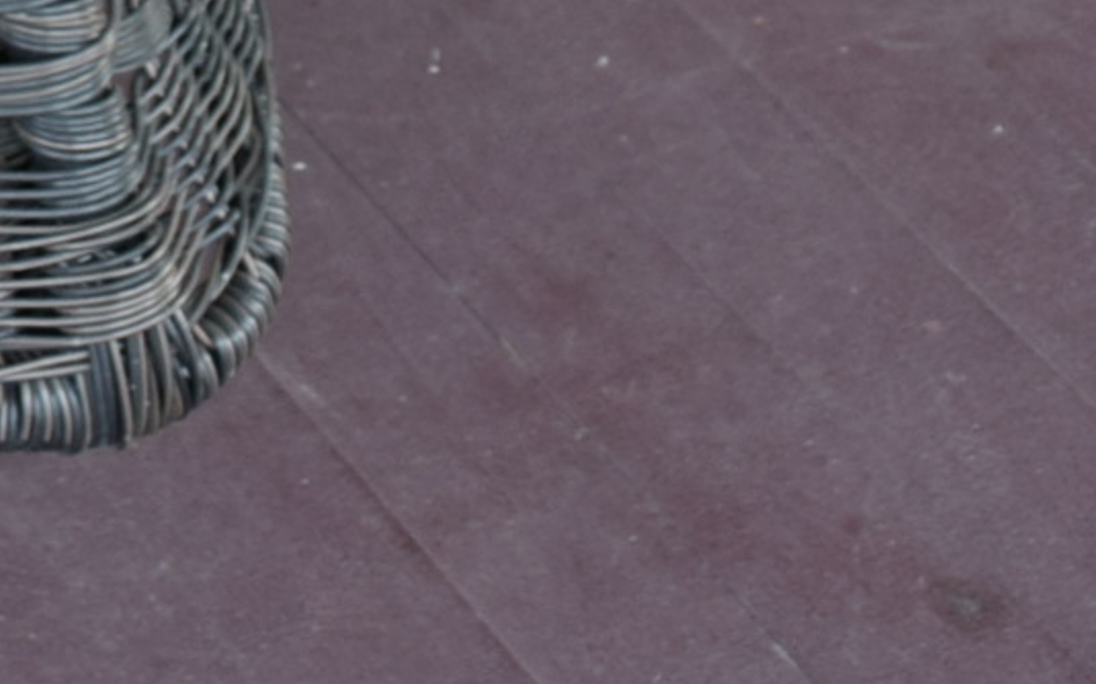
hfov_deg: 11.0
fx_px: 5370
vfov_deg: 6.8
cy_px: -1116
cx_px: -754
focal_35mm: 180
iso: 400
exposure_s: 1/100
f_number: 5
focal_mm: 21
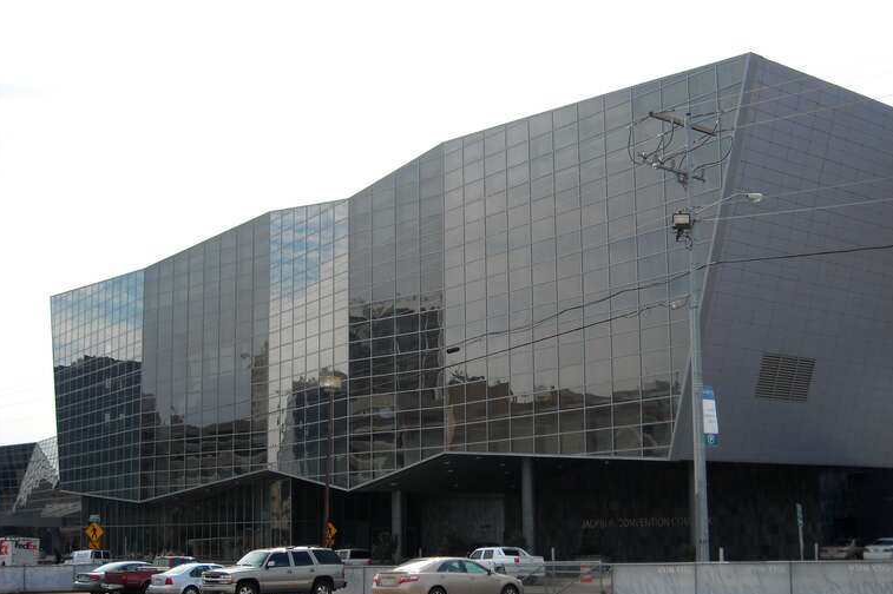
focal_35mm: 57
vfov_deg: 23.7
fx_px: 1413
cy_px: 338
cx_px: 448
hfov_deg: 35.1
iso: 64
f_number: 3.3
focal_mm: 8.8
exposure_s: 1/707
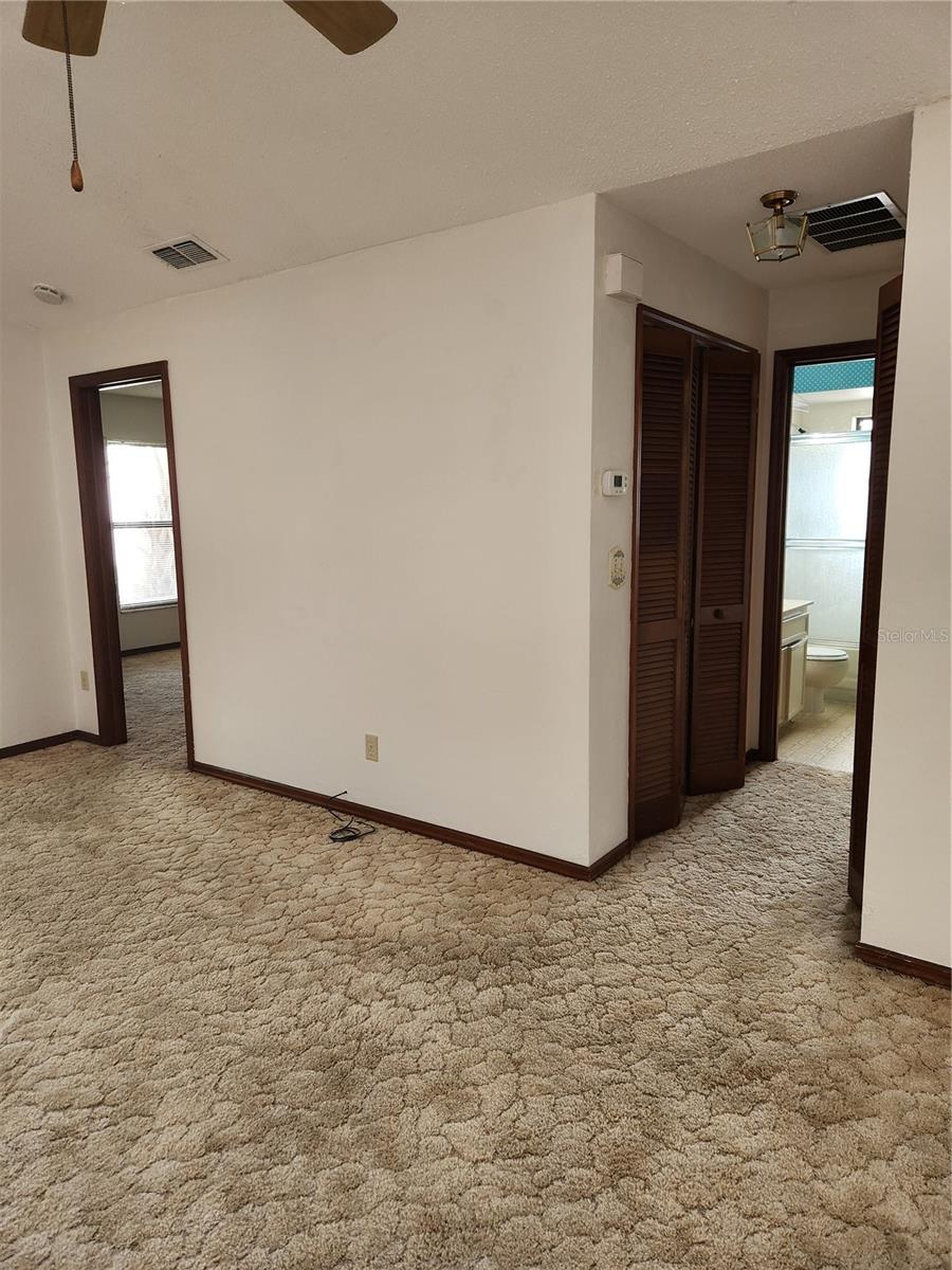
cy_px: 635
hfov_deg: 58.9
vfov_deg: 73.9
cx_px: 476
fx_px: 843
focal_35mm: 23
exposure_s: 1/120
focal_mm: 5.4
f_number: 1.8
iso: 250
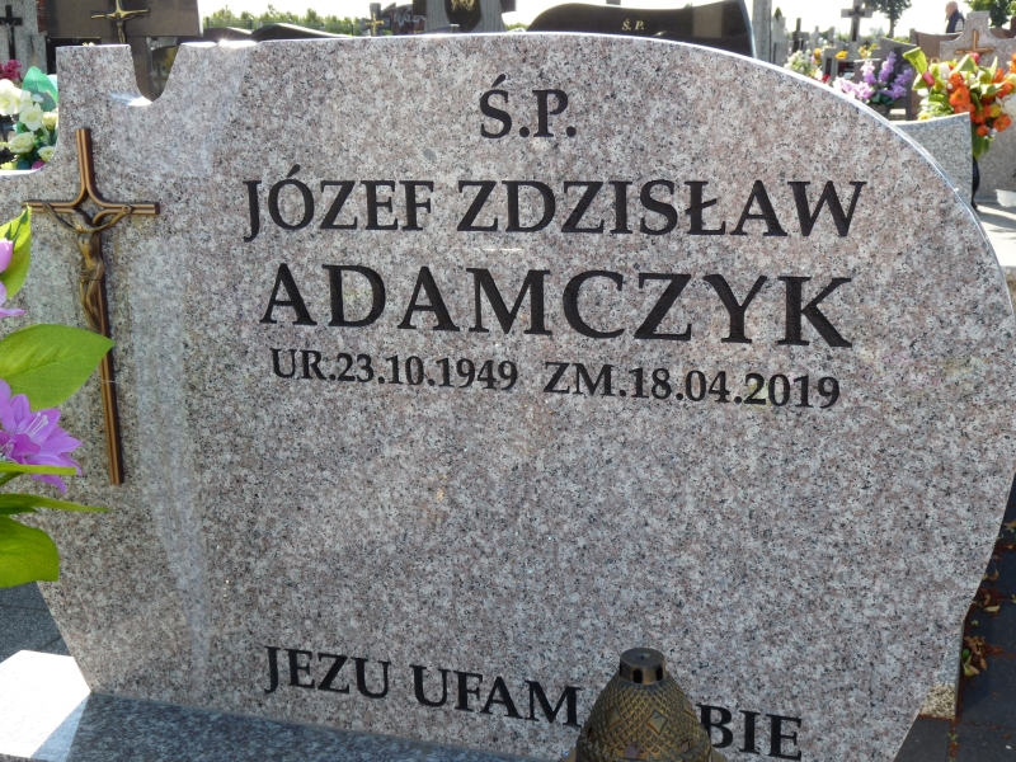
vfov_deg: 30.3
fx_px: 1409
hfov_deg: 39.7
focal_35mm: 48
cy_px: 381
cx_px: 508
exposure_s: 1/250
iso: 100
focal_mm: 8.5
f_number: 4
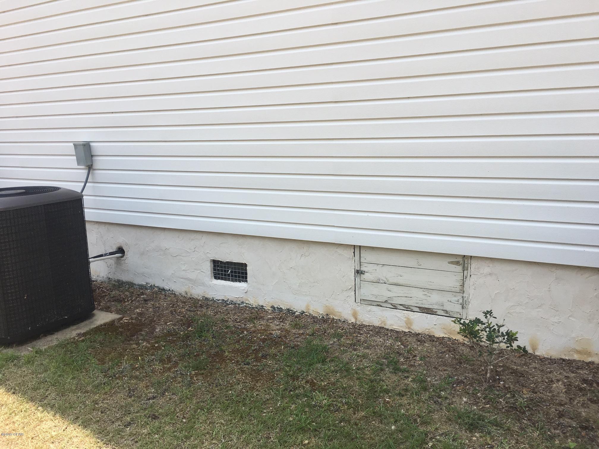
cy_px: 224
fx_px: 502
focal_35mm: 29
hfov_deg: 61.7
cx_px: 300
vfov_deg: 48.2
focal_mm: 4.15
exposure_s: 1/818
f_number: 2.2
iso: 25
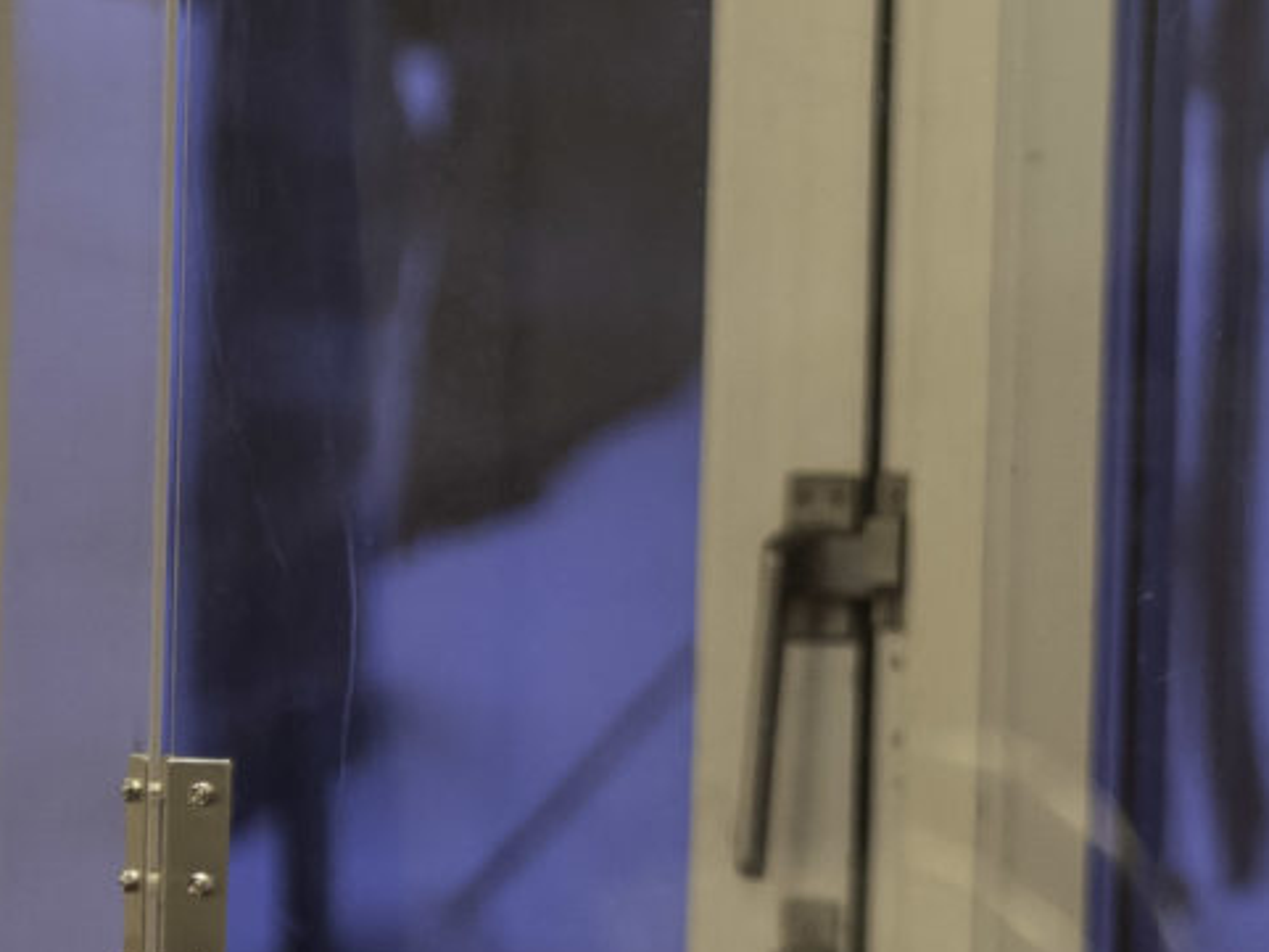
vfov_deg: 1.7
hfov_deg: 2.3
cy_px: 419
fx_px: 31242
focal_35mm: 852
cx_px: 1834
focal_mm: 80
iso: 320
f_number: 4
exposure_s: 1/30
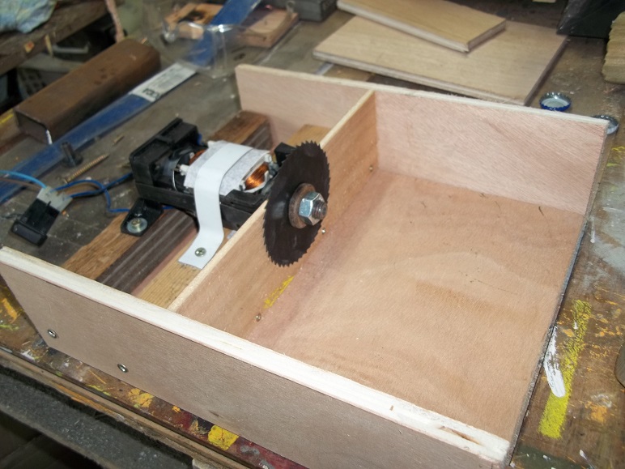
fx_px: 578
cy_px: 234
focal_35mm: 32
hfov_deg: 56.8
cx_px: 312
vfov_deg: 44.2
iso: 80
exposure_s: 1/30
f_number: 2.9
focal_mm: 5.7
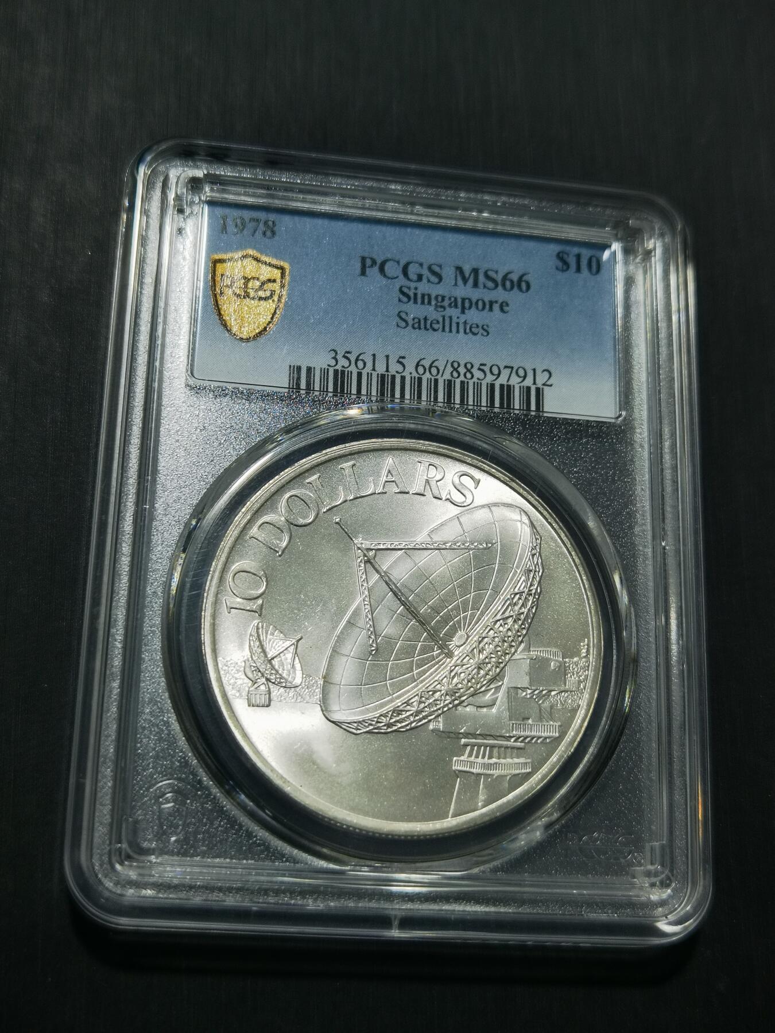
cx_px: 388
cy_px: 516
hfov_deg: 30.3
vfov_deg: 39.7
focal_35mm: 48
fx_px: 1433
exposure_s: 1/120
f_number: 1.9
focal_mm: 6.67
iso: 64
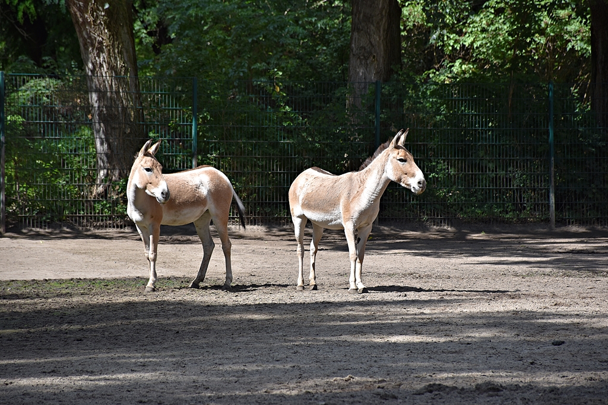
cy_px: 202
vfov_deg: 6.5
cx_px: 304
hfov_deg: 9.8
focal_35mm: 210
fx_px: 3547
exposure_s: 1/500
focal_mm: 140
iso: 200
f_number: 5.6
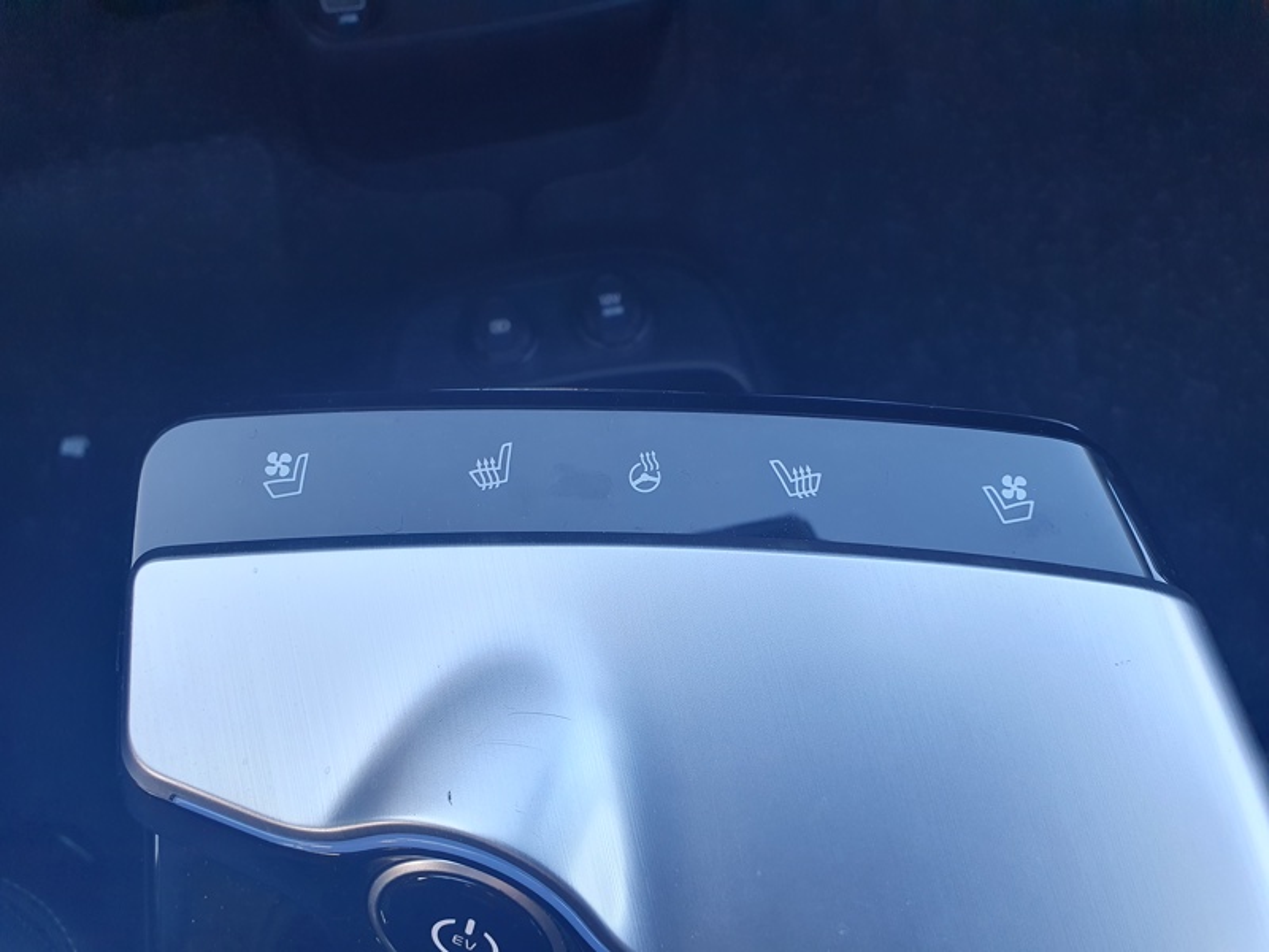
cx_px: 634
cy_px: 476
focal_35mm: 26
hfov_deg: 67.3
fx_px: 953
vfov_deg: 53.1
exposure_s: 1/100
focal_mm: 4.32
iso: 80
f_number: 2.4
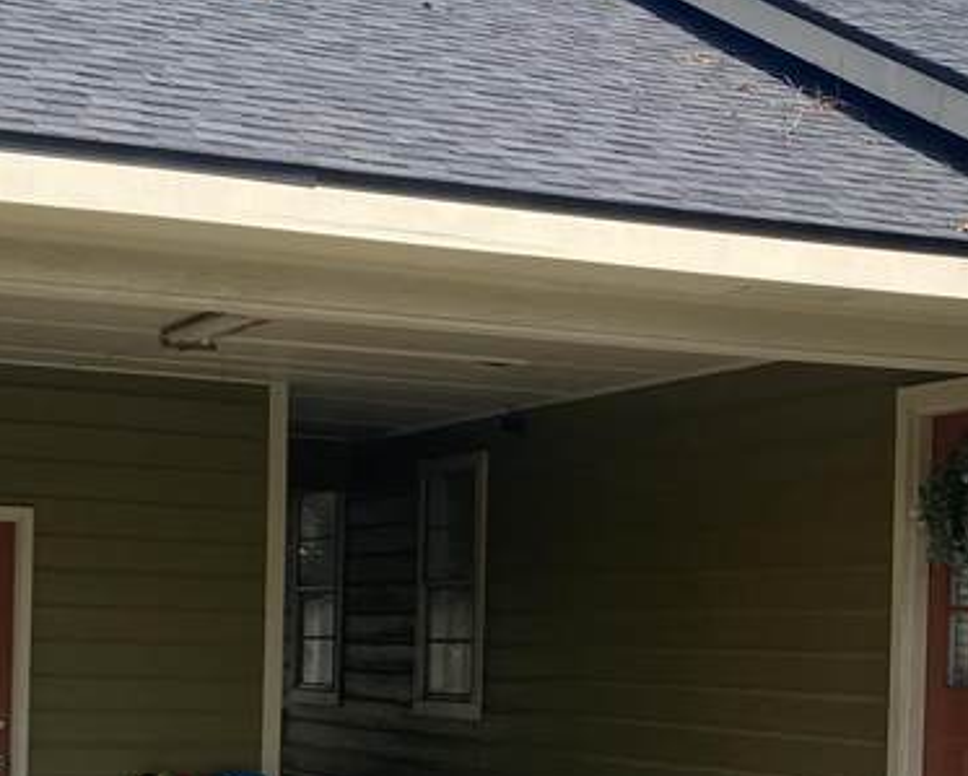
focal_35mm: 87
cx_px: 823
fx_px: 2494
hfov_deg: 21.6
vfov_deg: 17.4
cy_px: 688
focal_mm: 4.25
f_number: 1.8
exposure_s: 1/2183
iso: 32
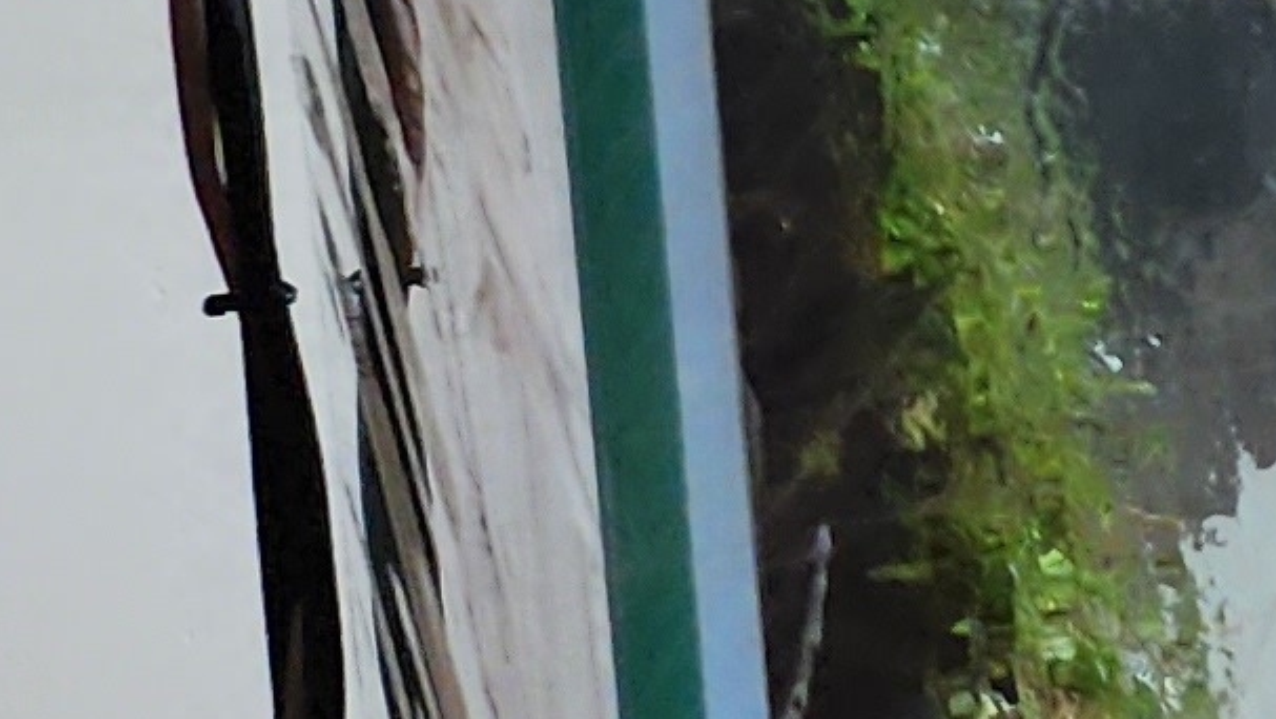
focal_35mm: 165
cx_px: 4187
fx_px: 5585
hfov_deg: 9.3
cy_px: -509
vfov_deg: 7.2
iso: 64
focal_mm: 6.4
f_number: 1.8
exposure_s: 1/100
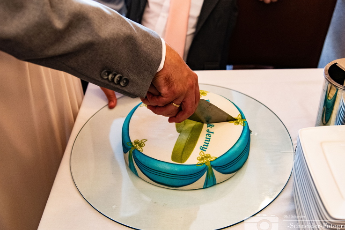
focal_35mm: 43
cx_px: 182
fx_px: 412
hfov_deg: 45.4
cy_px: 116
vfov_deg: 31.2
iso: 3600
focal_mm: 40
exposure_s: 1/60
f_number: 4
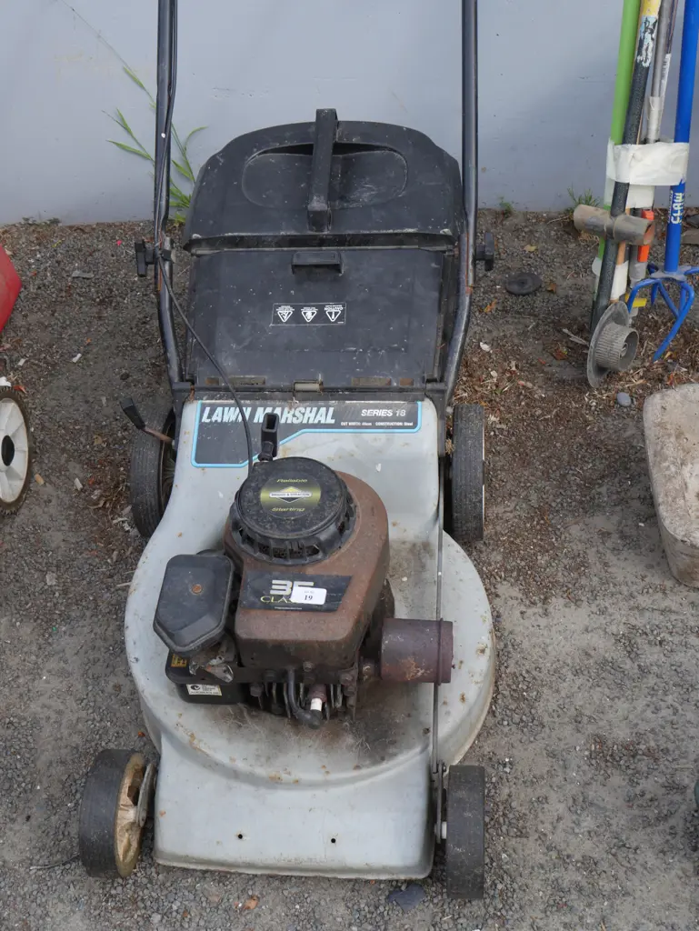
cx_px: 350
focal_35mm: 42
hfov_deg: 34.4
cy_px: 466
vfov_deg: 44.8
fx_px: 1130
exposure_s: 1/200
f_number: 6.3
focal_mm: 21
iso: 200
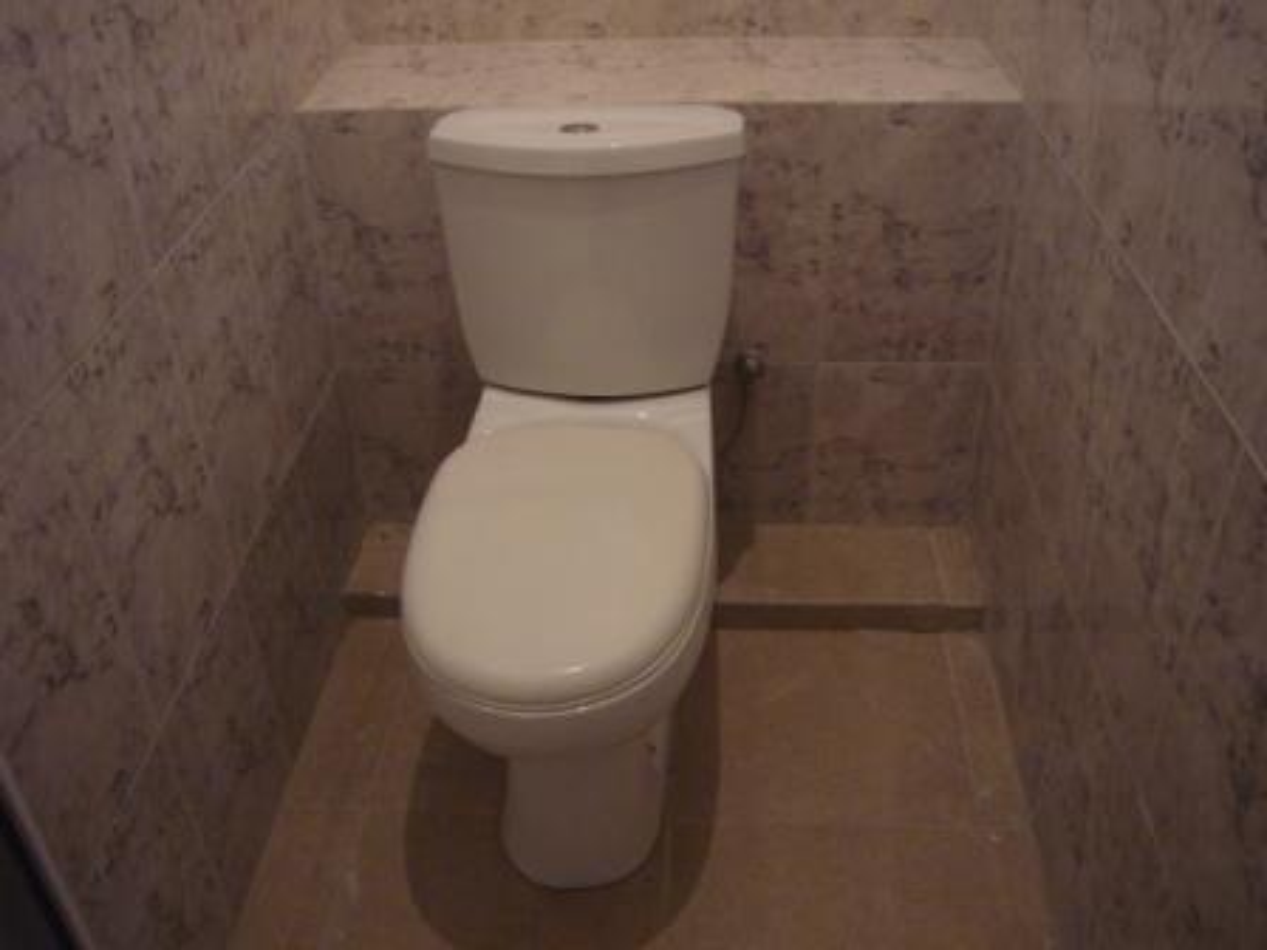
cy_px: 475
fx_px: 1208
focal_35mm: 33
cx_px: 634
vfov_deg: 42.9
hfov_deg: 55.4
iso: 200
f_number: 3
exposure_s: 1/8
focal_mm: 5.4
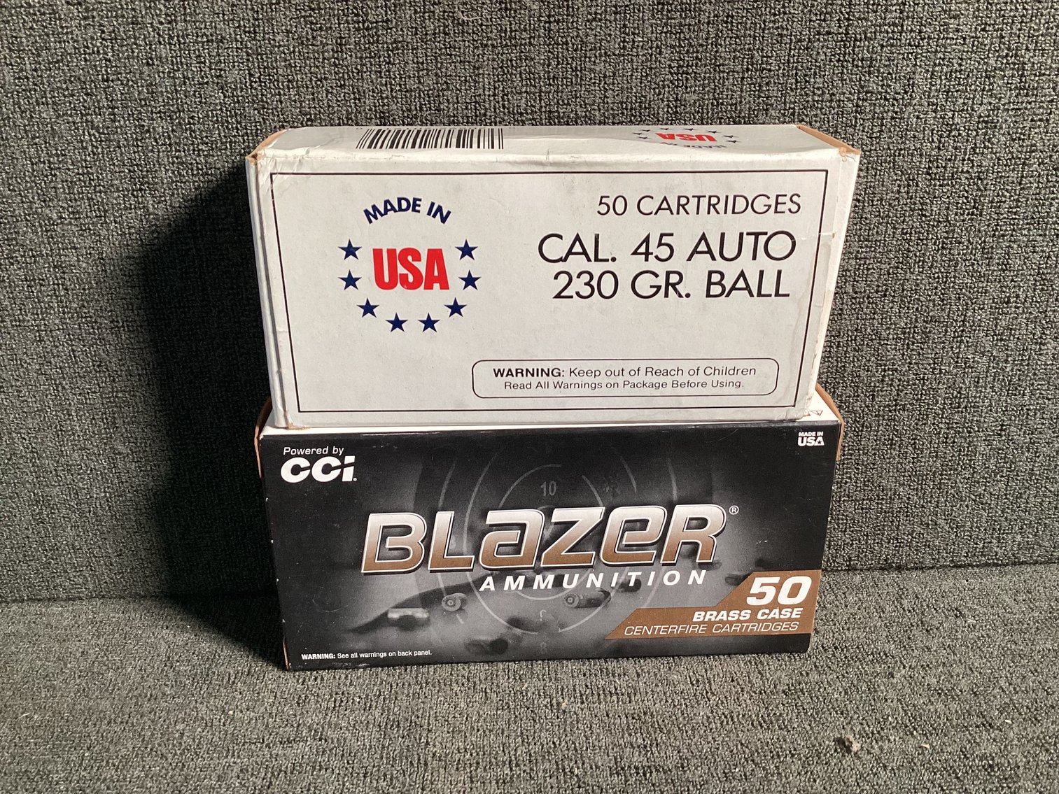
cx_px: 530
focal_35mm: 31
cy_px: 397
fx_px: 948
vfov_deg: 45.4
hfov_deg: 58.3
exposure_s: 1/60
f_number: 2.4
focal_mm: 3.3
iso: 160
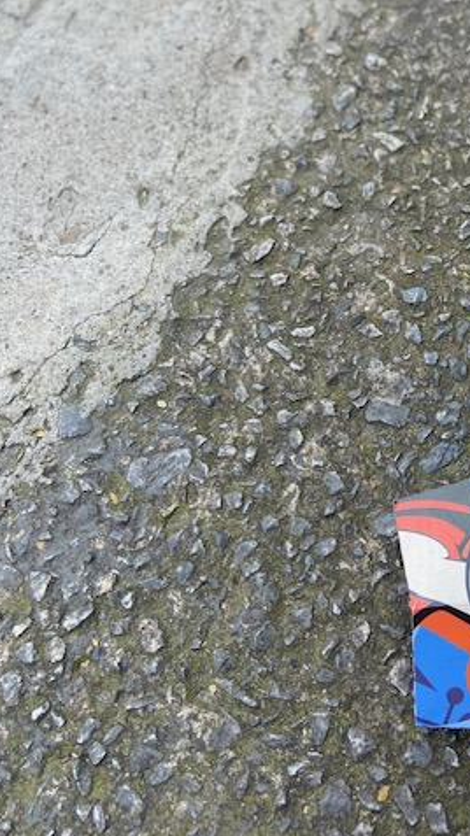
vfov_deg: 52.2
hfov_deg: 30.0
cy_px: 307
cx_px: 410
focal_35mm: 38
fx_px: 843
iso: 32
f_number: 1.8
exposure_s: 1/853
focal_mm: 4.25
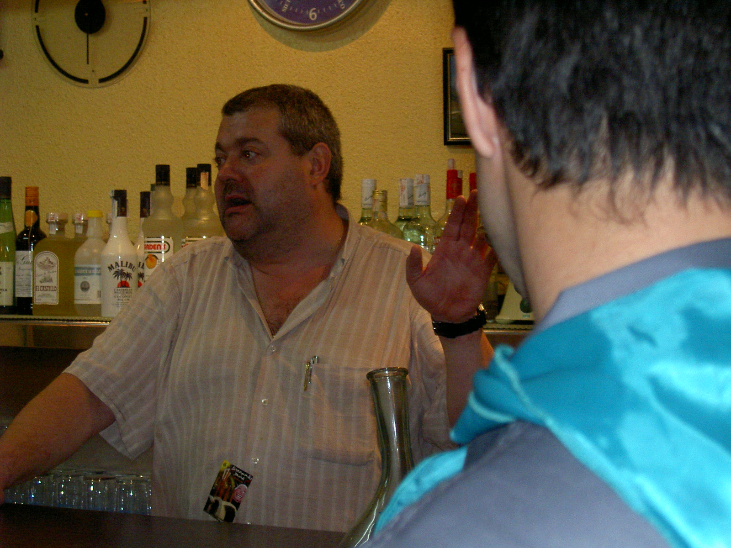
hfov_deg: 28.2
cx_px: 366
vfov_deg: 21.3
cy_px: 274
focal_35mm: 69
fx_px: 1457
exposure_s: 1/73
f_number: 3.7
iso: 100
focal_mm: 14.2
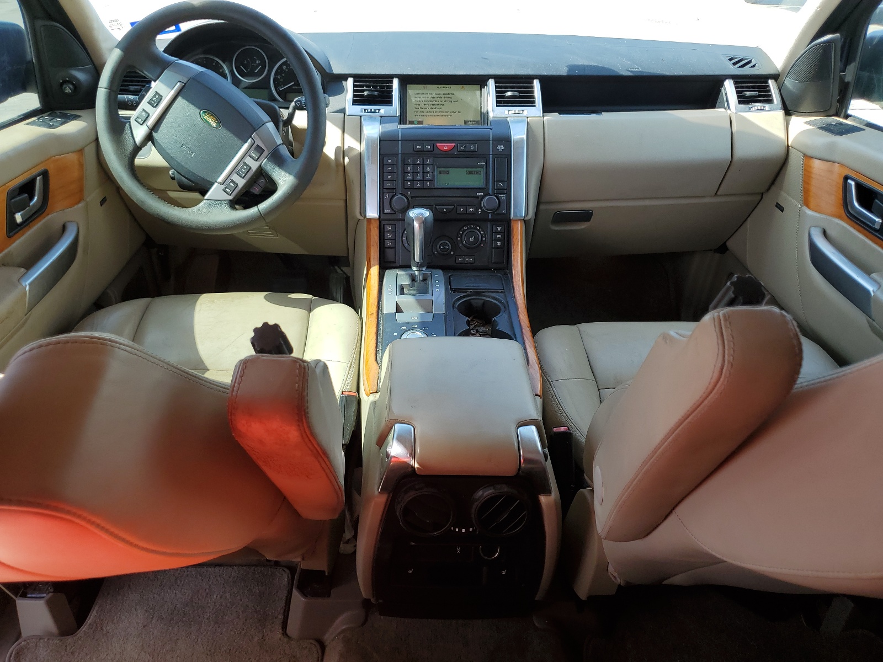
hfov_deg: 67.3
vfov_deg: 53.1
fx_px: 663
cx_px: 442
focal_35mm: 26
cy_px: 331
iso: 50
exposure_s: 1/370
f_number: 1.5
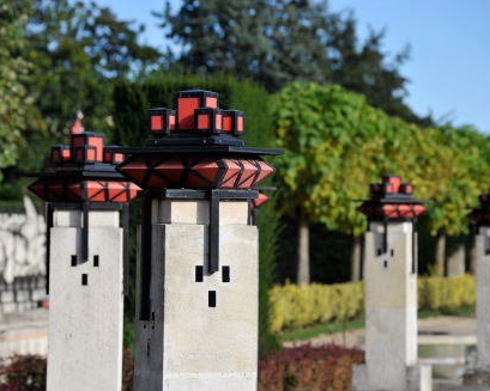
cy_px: 196
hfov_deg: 12.4
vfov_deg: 10.0
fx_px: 2247
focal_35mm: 155
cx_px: 249
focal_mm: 135
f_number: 7.1
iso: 250
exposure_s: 1/640
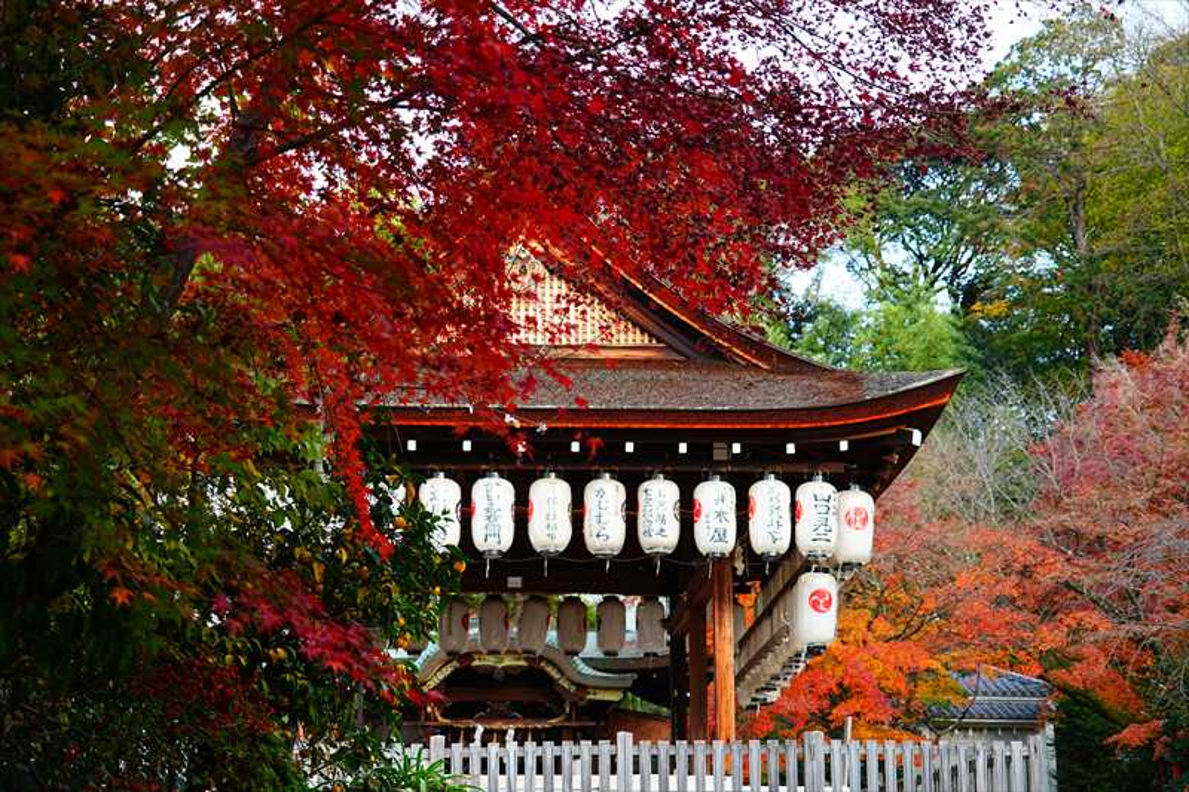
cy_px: 396
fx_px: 1783
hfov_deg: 36.9
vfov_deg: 25.0
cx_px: 594
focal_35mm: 54
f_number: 4.5
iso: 125
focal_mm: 54
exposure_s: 1/60
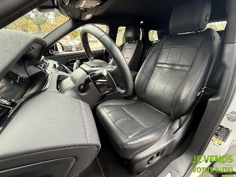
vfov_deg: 85.7
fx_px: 95
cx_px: 118
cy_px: 88
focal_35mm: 14
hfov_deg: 102.1
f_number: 2.2
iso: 160
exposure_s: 1/99
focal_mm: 2.22
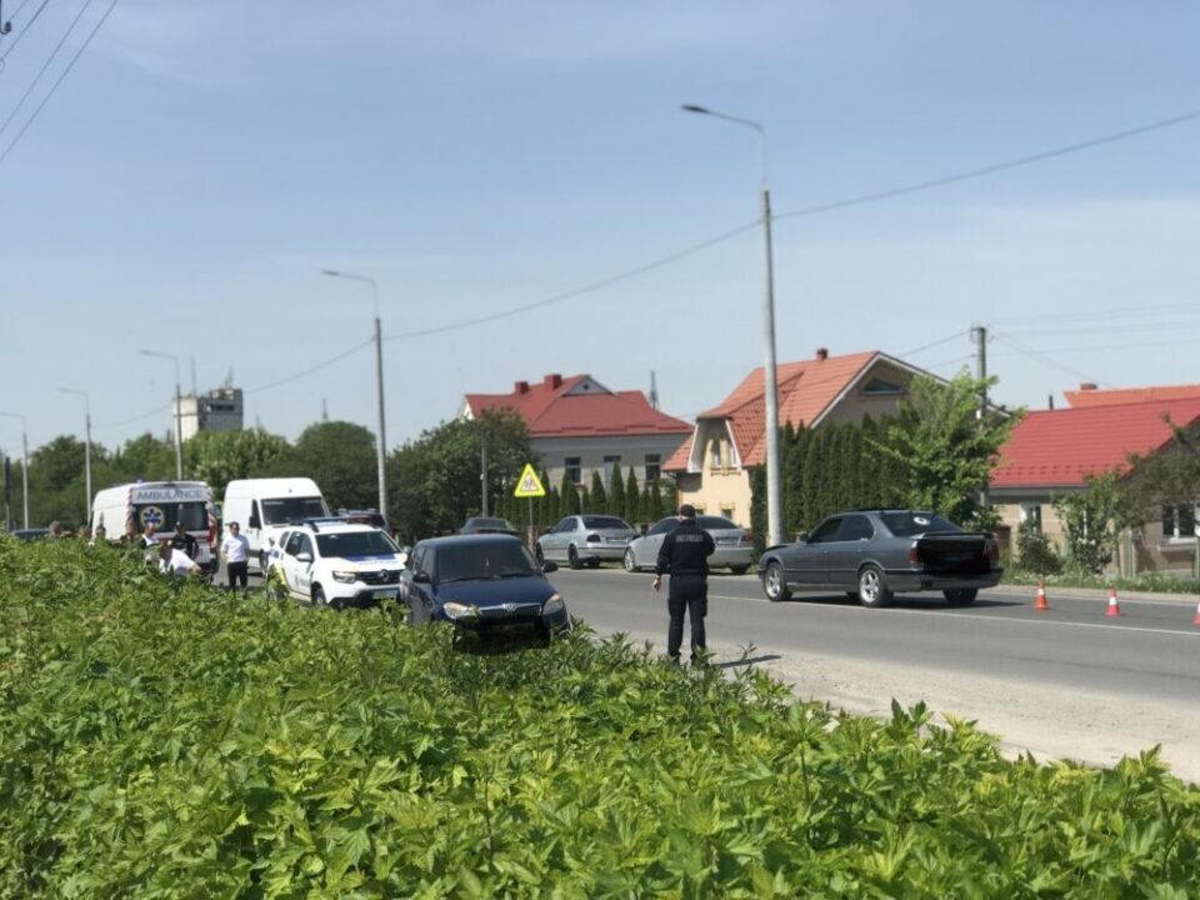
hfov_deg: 33.8
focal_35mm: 57
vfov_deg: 25.7
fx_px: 1976
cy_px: 450
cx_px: 600
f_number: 2.8
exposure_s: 1/1064
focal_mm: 6.6
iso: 20
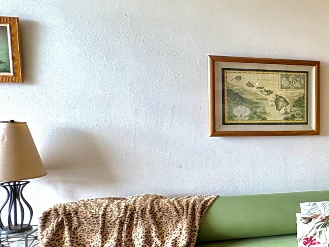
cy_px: 123
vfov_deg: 32.9
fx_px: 418
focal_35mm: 44
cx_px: 433
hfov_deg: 32.0
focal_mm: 2.22
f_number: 2.2
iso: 200
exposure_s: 1/99
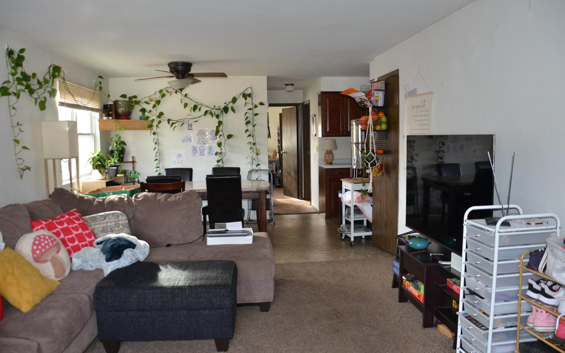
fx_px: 431
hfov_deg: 66.5
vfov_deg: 44.5
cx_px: 280
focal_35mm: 28
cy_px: 176
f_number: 3.5
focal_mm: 18
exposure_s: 1/60
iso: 800
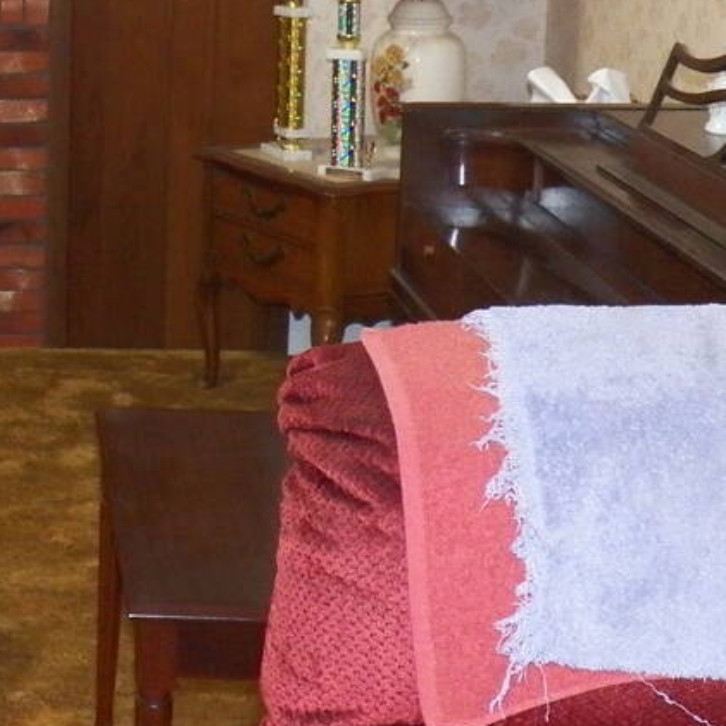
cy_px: 126
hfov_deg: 17.0
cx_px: -309
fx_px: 2230
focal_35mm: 94
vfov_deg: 18.3
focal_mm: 4.9
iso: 400
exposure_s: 1/30
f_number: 2.8
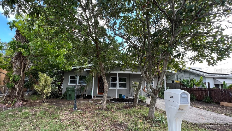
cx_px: 114
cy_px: 70
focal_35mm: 15
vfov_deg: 70.4
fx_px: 92
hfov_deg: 103.0
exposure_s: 1/156
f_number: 1.8
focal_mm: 1.57
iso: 32
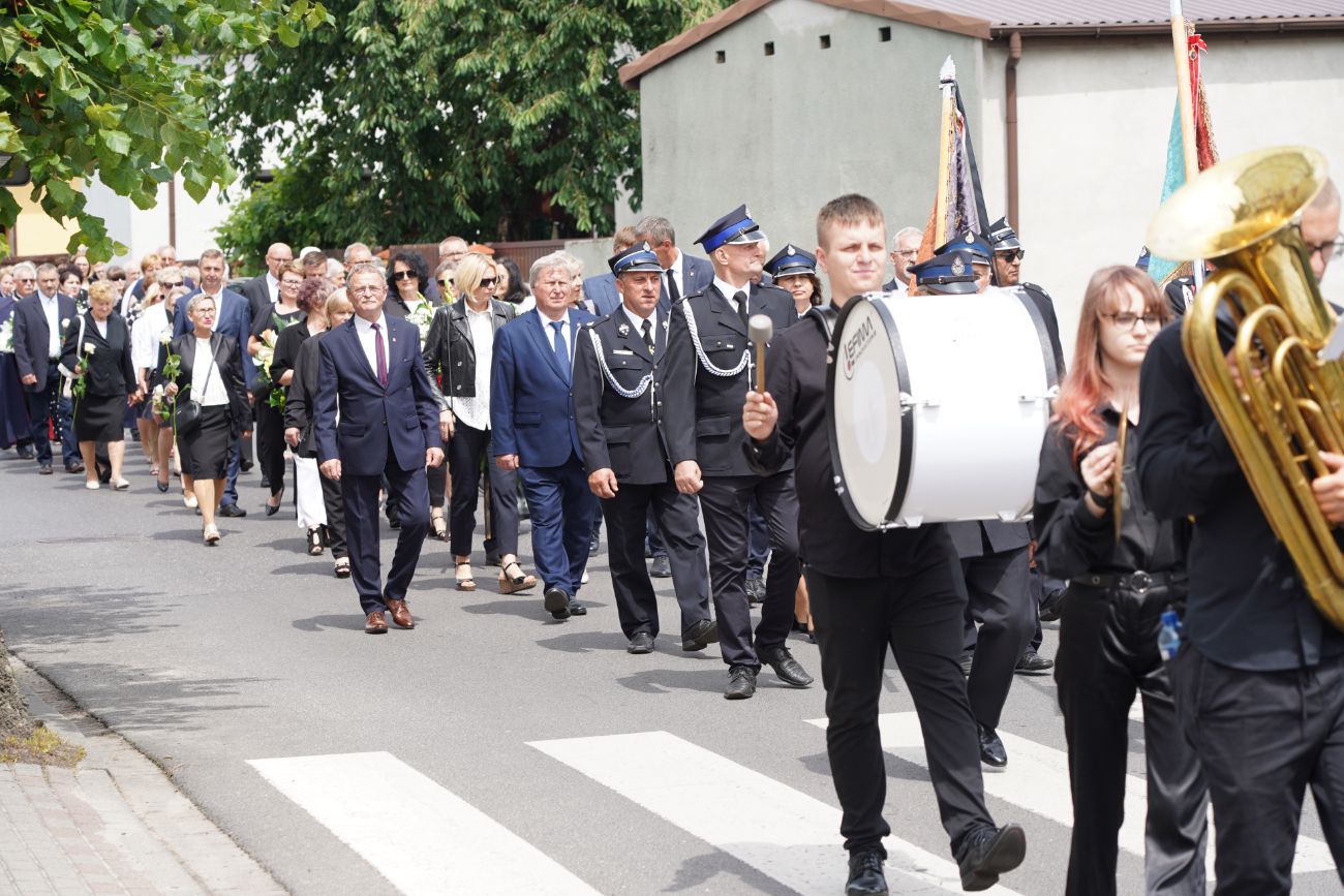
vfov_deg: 13.0
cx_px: 672
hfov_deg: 19.5
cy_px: 448
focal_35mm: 105
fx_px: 3920
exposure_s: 1/200
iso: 100
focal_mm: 105
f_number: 5.6
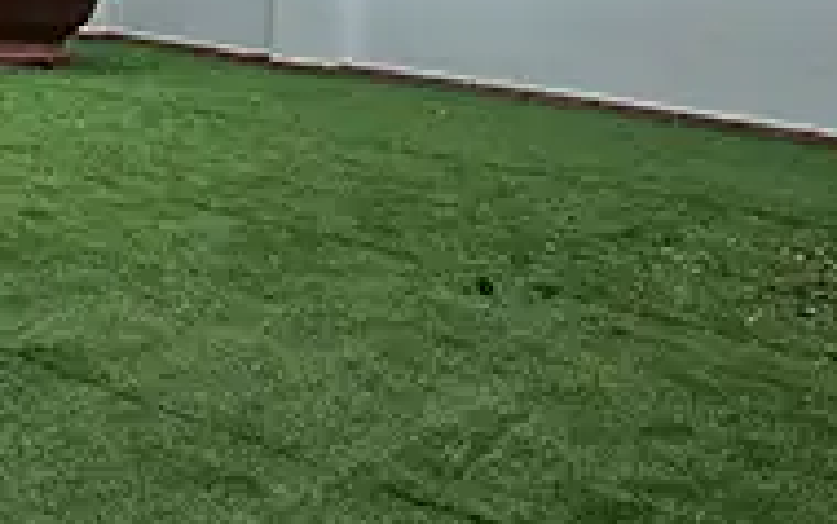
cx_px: -141
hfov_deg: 24.5
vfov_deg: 16.3
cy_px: -97
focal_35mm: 77
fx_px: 1757
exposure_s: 1/1849
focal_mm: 5.4
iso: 25
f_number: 1.8
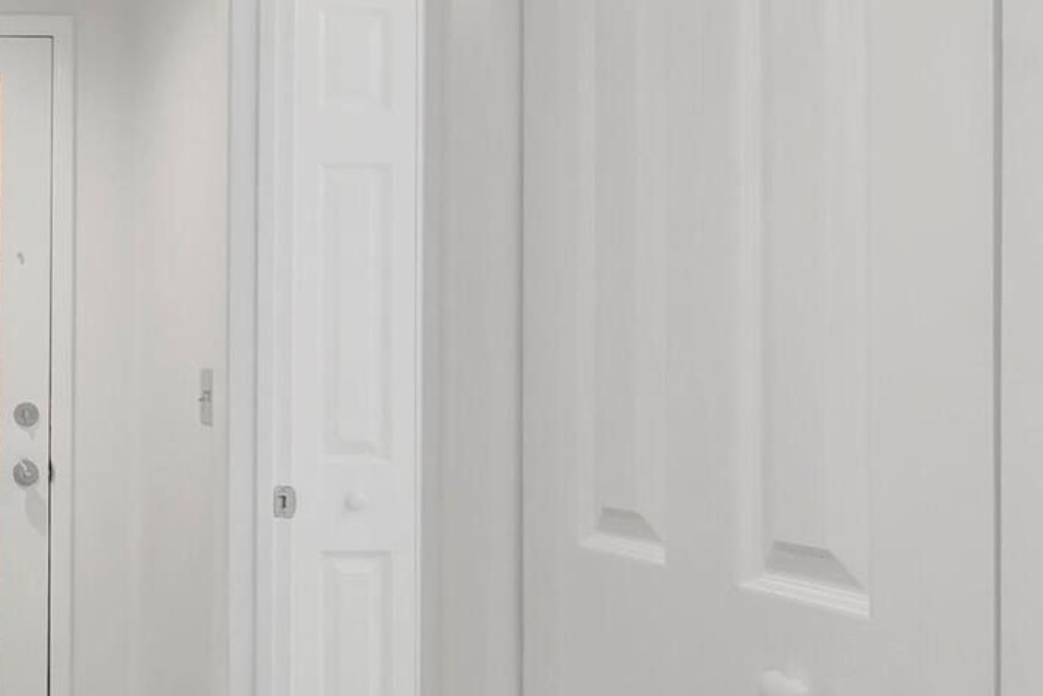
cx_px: -114
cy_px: 387
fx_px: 1246
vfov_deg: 31.2
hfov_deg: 37.7
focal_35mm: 43
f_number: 8
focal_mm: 10
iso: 1800
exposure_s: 1/15
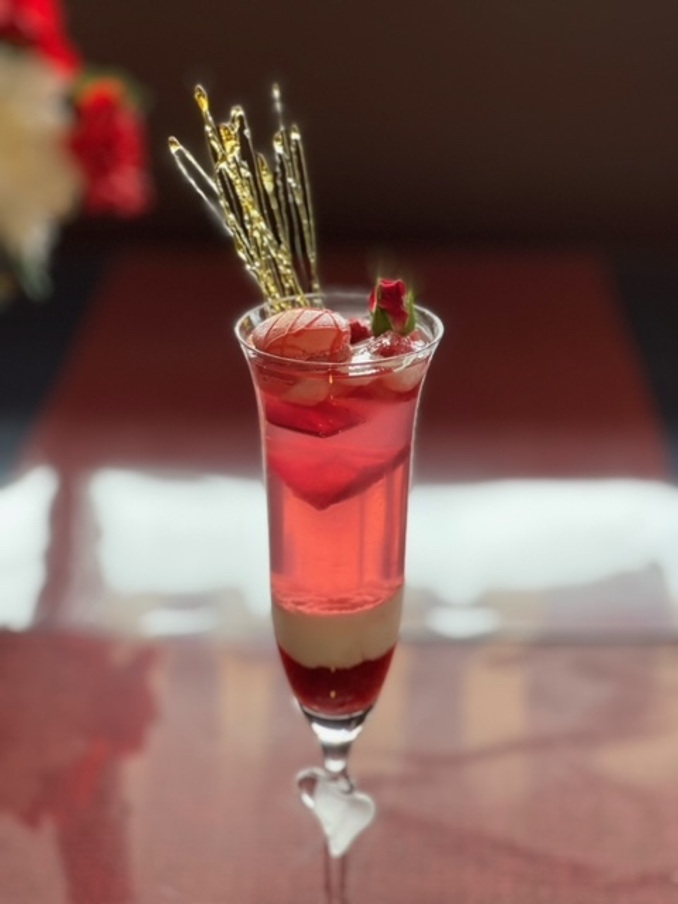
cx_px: 339
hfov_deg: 19.1
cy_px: 452
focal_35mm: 77
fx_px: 2011
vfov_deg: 25.3
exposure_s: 1/121
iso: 200
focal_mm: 9
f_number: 2.8
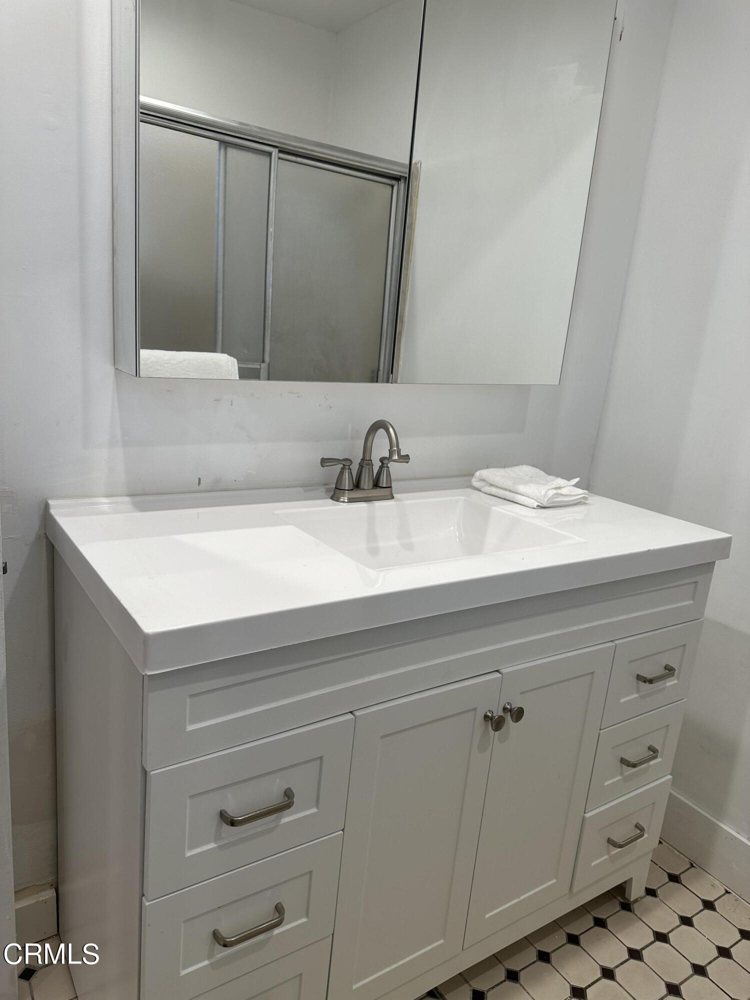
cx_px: 375
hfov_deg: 56.8
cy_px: 500
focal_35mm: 24
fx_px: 693
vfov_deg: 71.6
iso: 64
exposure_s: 1/120
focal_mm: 6.86
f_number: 1.78
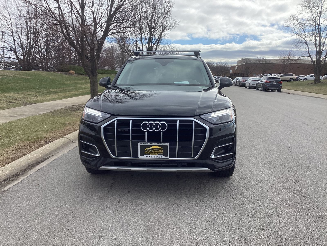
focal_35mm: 31
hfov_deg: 58.4
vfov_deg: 45.4
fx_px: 293
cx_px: 164
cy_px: 123
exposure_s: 1/823
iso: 25
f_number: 2.4
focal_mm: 3.3
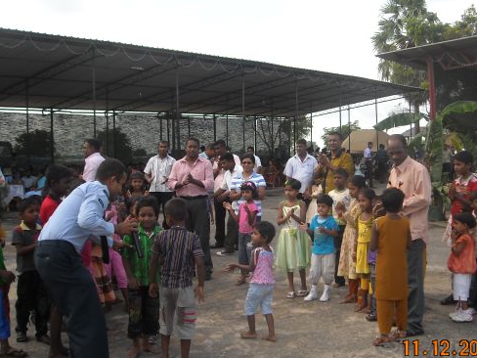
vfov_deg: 33.6
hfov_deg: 43.6
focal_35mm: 43
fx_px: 593
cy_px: 174
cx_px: 288
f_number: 2.8
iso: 64
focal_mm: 5.7
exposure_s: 1/309
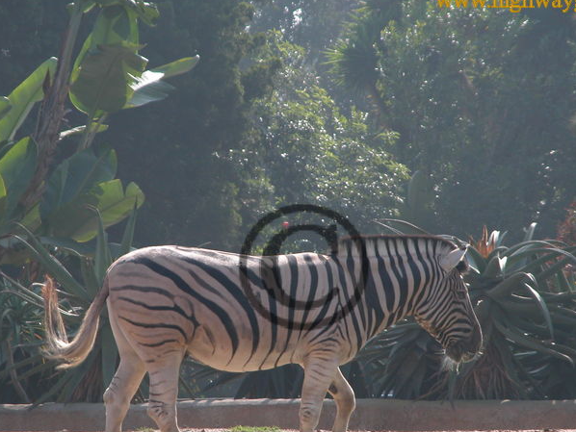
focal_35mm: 369
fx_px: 6143
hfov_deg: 5.4
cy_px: 267
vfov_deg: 4.0
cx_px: 303
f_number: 4.7
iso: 100
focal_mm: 71.2
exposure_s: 1/259
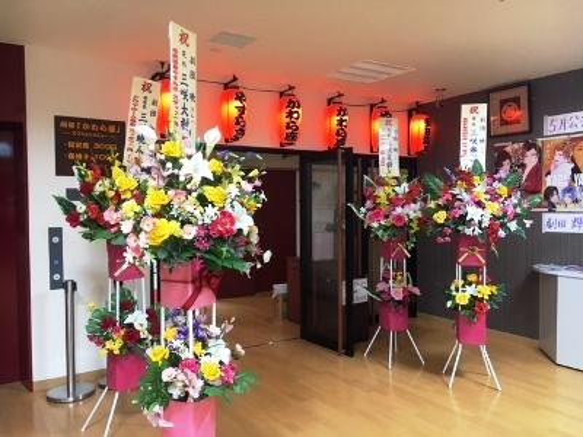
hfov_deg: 61.7
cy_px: 218
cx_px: 292
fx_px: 488
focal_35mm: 29
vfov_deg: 48.2
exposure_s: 1/30
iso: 64
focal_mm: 4.2
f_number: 2.2
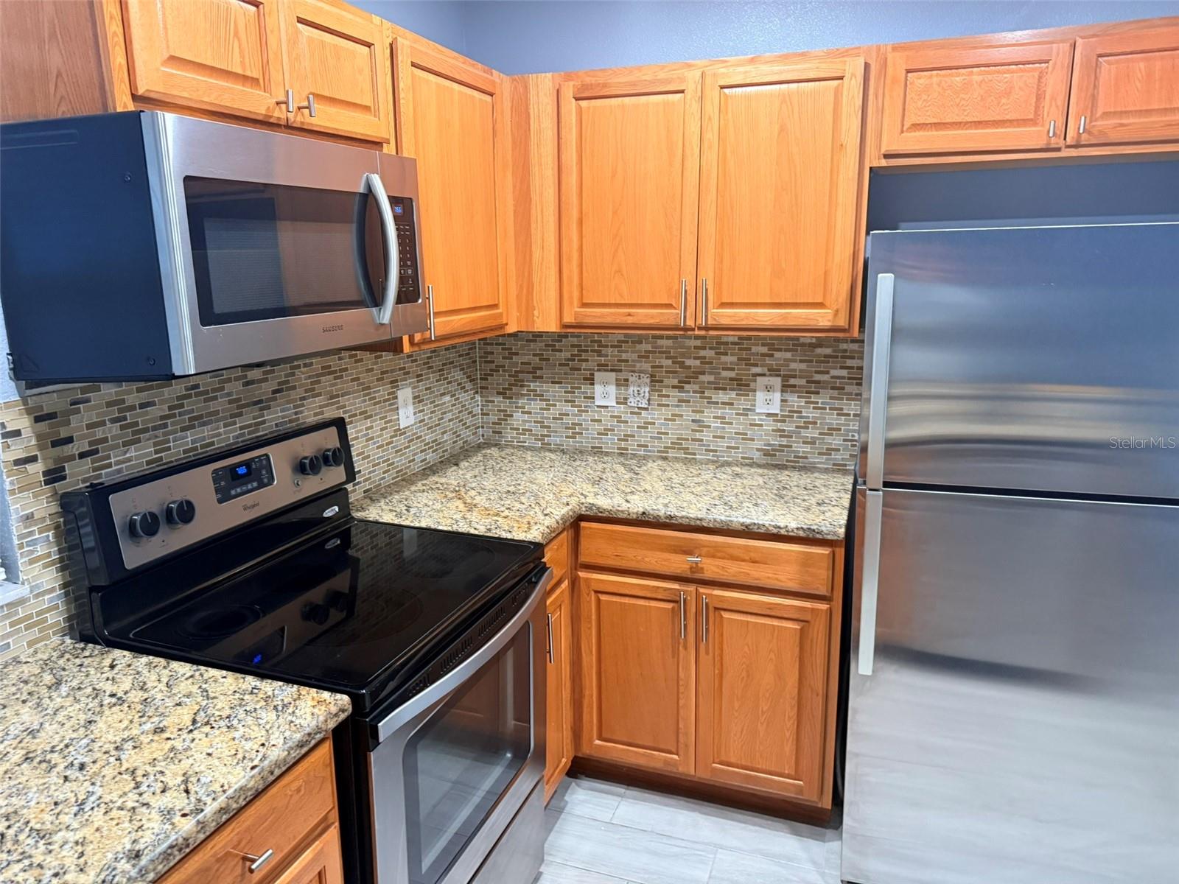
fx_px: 817
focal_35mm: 24
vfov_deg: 56.8
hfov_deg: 71.6
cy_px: 442
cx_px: 590
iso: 400
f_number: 1.78
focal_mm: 6.76
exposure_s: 1/60
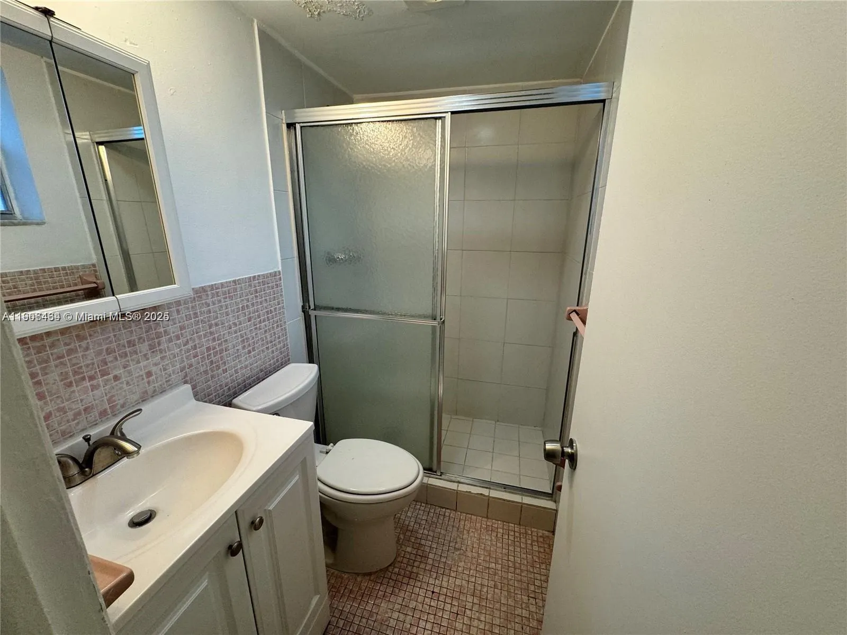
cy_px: 318
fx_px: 343
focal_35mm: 14
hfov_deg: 102.1
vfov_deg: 85.7
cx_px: 424
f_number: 2.2
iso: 160
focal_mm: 2.22
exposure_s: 1/120
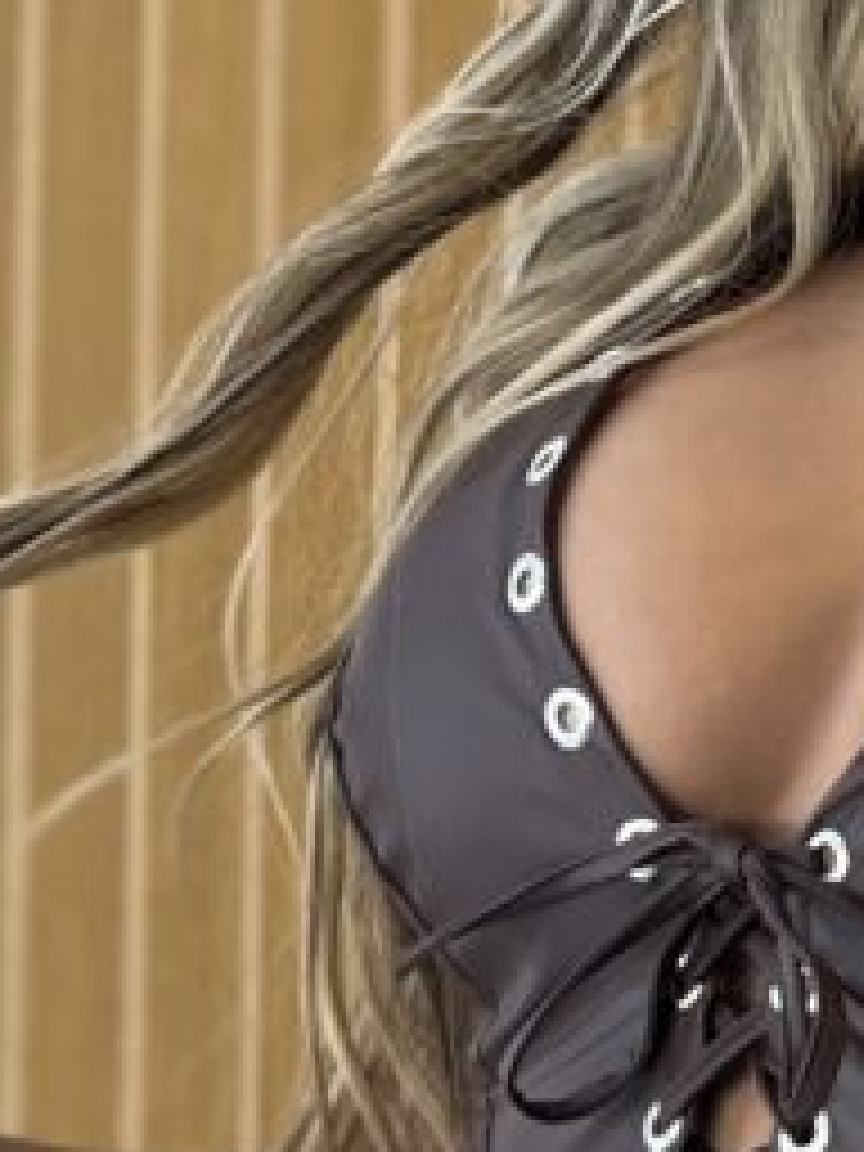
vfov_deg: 7.0
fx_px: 9352
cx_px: 1048
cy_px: 785
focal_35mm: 281
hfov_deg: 5.3
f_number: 2.8
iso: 200
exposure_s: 1/120
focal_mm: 9
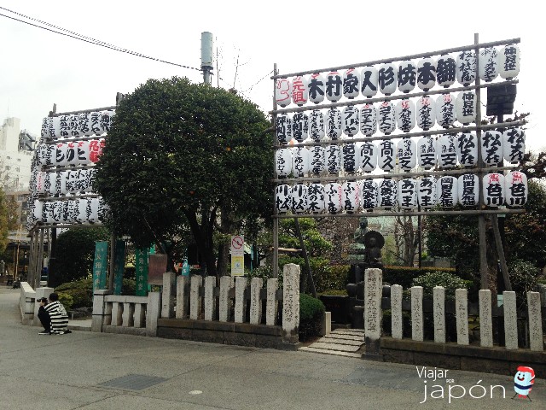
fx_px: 521
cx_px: 273
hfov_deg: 55.4
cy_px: 205
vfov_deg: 42.9
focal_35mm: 33
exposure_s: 1/1178
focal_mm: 4.12
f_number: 2.4
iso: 50
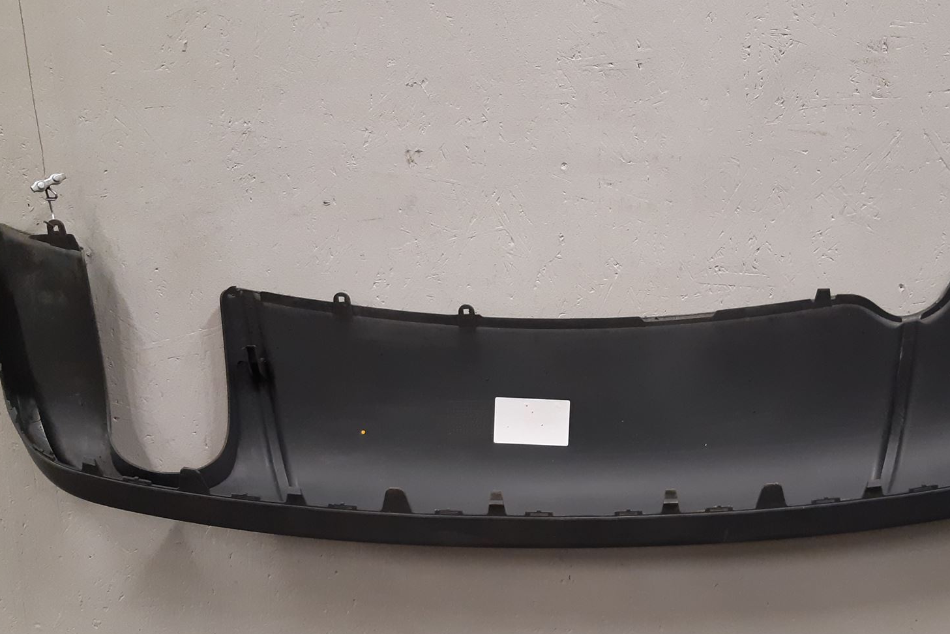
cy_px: 371
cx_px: 576
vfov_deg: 35.0
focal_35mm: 38
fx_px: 1003
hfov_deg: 50.3
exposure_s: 1/50
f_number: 1.7
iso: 200
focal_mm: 3.93
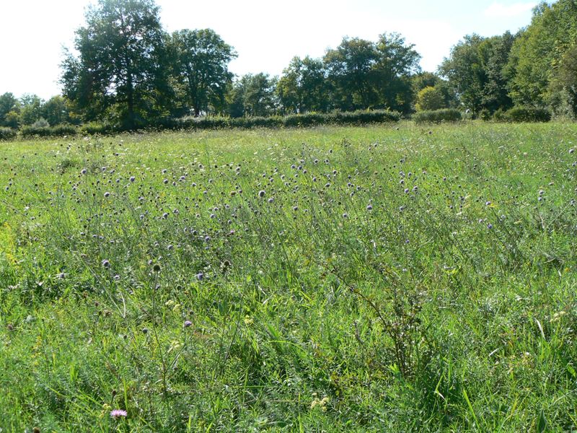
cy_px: 216
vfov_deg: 39.7
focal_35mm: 36
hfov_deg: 51.4
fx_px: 600
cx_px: 288
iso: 80
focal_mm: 6
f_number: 5.6
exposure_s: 1/250
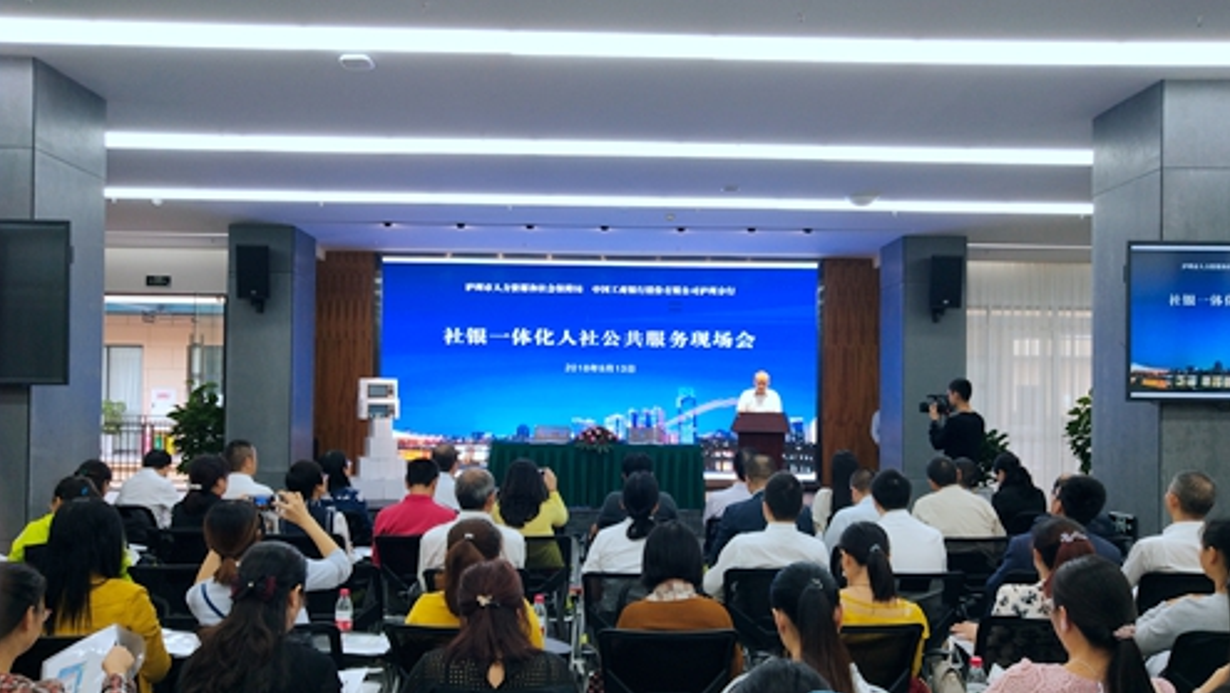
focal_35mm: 33
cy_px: 389
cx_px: 619
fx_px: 1077
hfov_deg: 59.5
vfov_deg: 35.6
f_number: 1.8
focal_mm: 3.95
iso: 102
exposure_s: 1/100
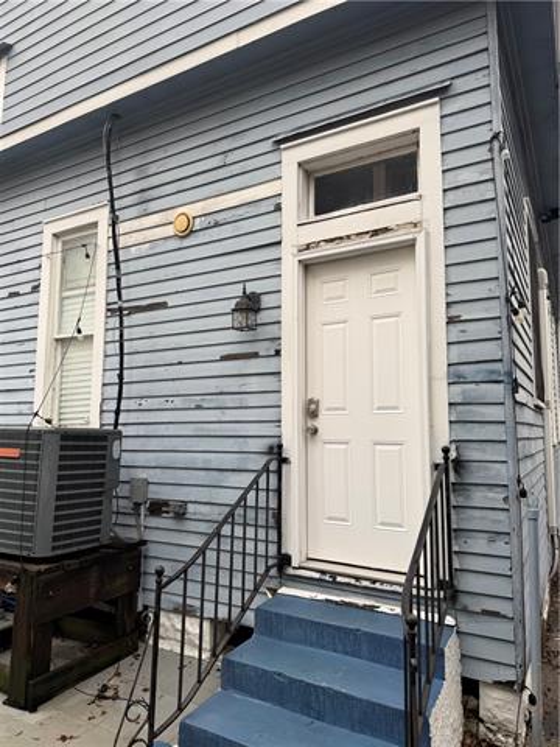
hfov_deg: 56.8
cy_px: 374
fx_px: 518
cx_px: 280
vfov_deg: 71.6
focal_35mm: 24
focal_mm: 6.76
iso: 80
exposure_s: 1/182
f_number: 1.78
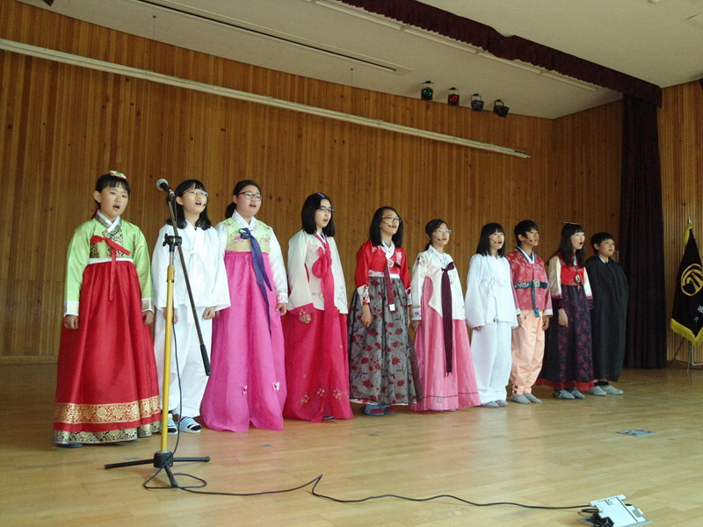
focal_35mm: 31
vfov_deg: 45.4
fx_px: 630
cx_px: 352
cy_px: 264
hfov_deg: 58.4
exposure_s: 1/40
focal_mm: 5.6
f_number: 3
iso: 200
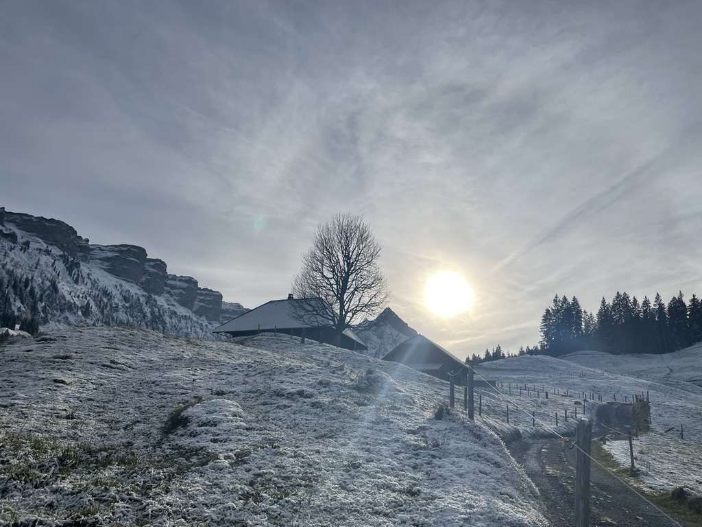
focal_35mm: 26
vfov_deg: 53.1
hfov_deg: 67.3
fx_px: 527
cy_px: 264
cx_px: 351
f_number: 1.6
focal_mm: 4.2
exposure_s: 1/9804
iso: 32
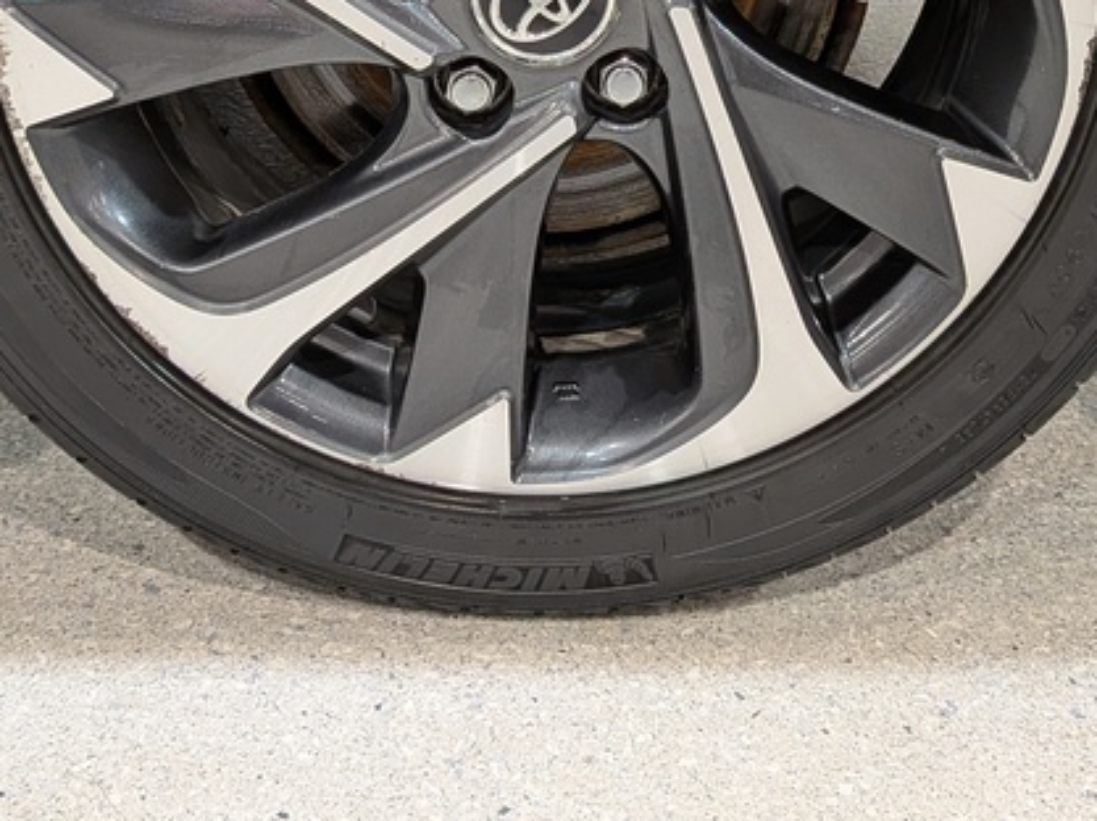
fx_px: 1868
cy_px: -76
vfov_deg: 23.3
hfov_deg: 32.7
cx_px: 545
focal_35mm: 59
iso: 71
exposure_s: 1/50
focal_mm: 4.53
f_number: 1.7
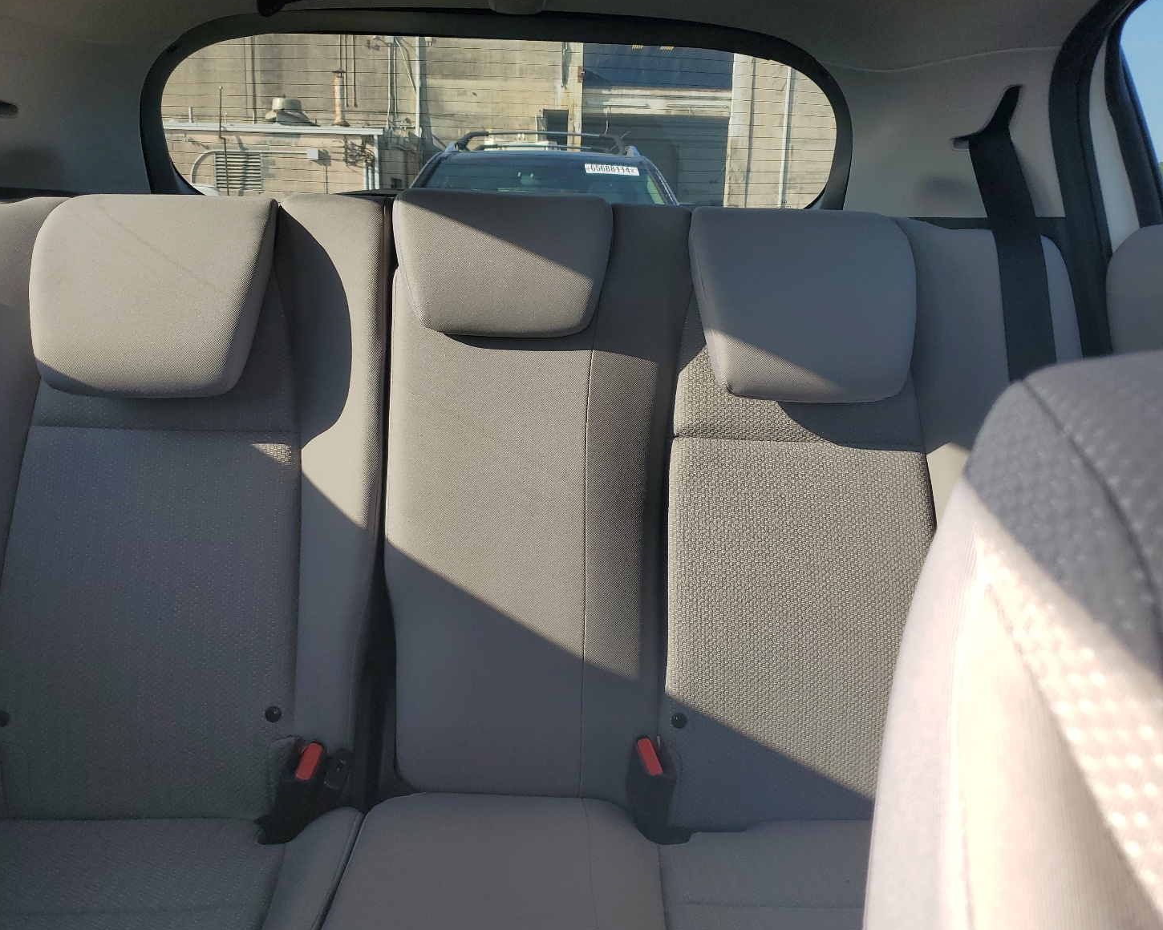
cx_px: 573
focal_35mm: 28
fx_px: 964
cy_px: 451
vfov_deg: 51.5
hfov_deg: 62.2
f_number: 1.5
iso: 50
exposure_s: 1/714
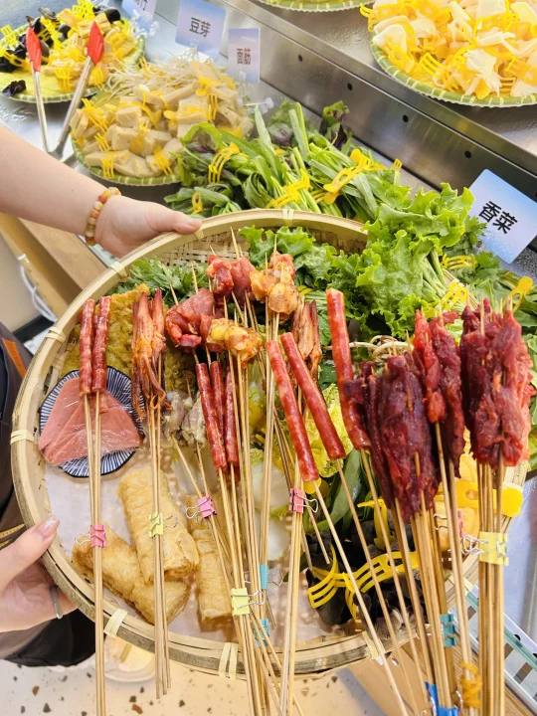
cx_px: 268
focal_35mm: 26
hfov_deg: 53.1
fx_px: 538
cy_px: 358
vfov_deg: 67.3
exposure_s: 1/50
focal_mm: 5.7
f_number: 1.5
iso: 125
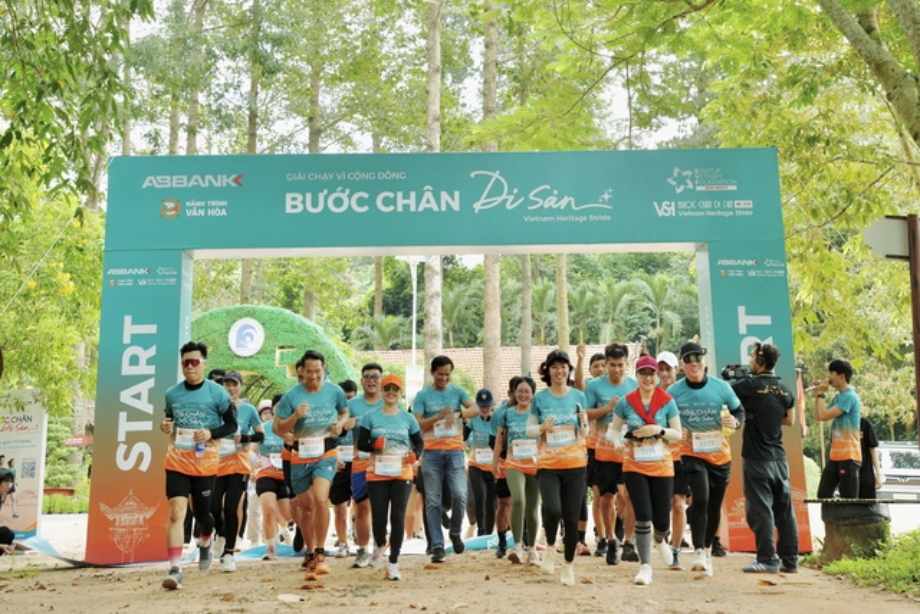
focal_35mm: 52
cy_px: 307
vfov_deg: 26.0
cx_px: 460
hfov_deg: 38.1
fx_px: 1332
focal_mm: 52.1
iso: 1000
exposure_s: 1/500
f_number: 4
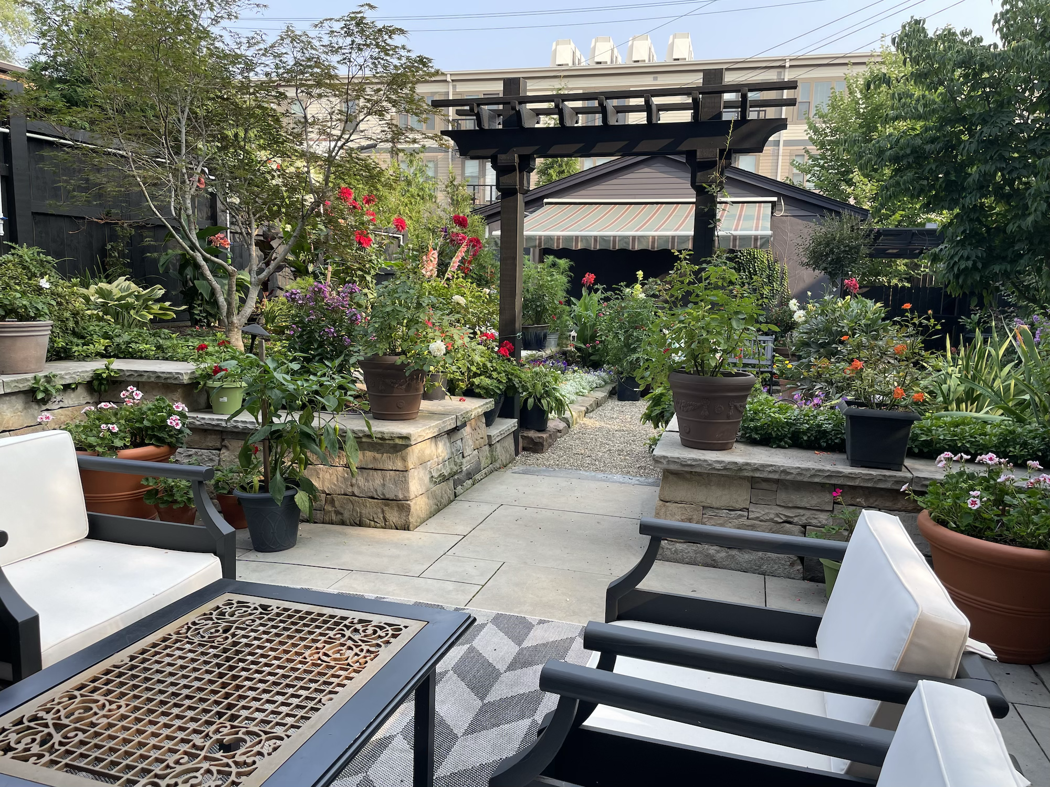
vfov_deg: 53.1
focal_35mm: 26
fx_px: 789
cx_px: 525
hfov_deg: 67.3
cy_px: 394
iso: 32
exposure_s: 1/527
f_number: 1.6
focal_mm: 4.2
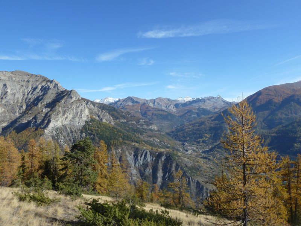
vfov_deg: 54.9
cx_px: 150
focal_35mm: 25
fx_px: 217
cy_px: 113
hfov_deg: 69.4
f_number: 4.5
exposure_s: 1/500
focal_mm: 4.1
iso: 80
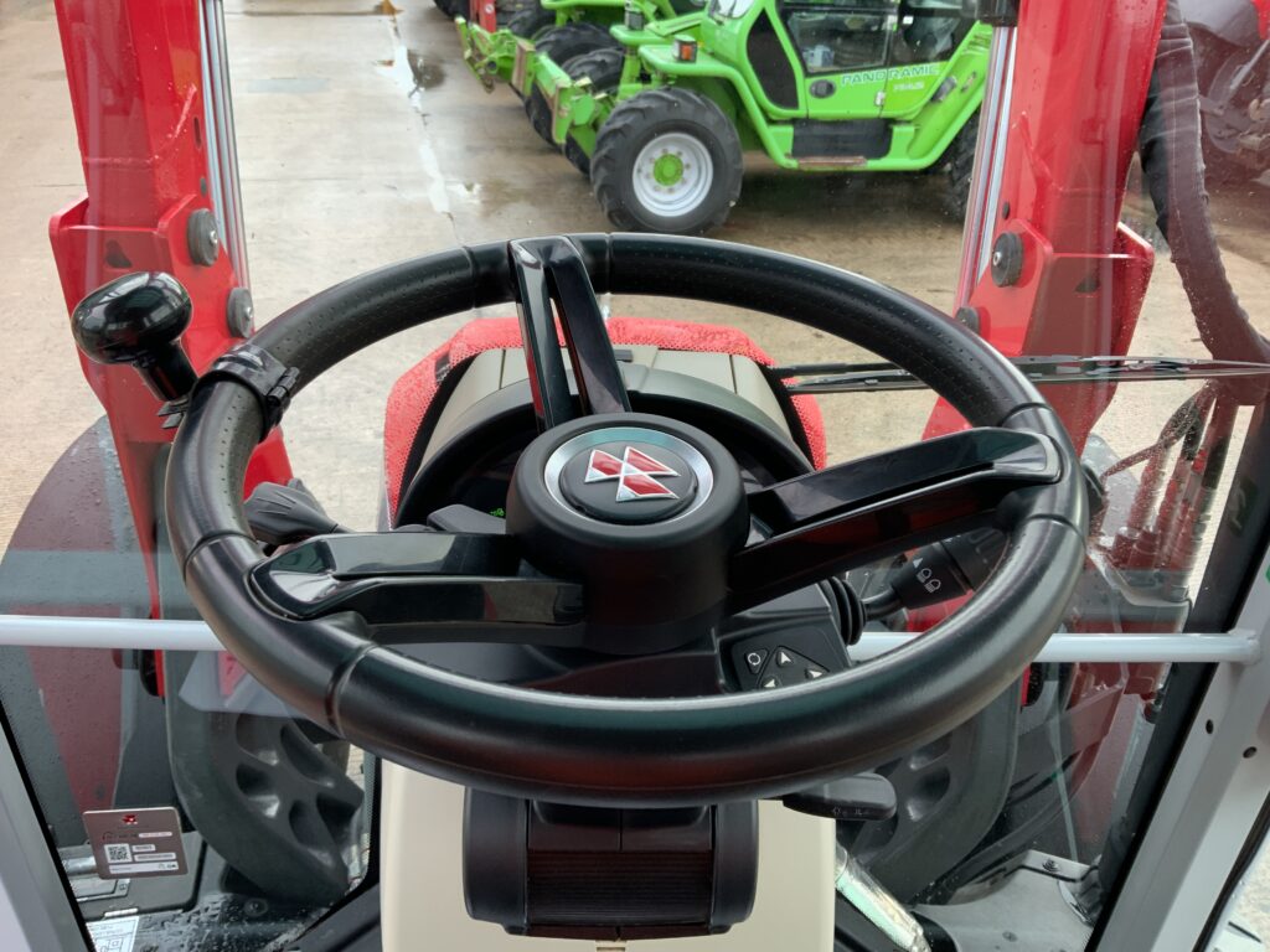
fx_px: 1064
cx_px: 635
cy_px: 476
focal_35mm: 29
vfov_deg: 48.2
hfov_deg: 61.7
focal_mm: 3
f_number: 1.8
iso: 32
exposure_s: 1/122
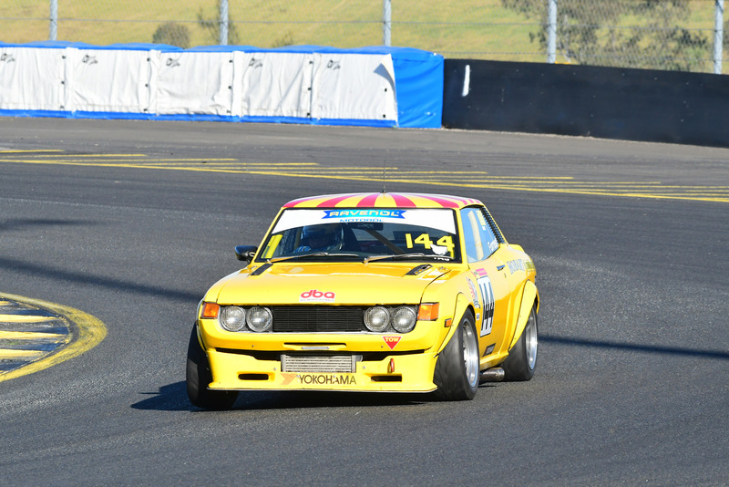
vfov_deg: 4.2
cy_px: 244
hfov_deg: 6.2
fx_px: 6685
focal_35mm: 330
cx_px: 364
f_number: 10
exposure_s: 1/800
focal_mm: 220
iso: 800
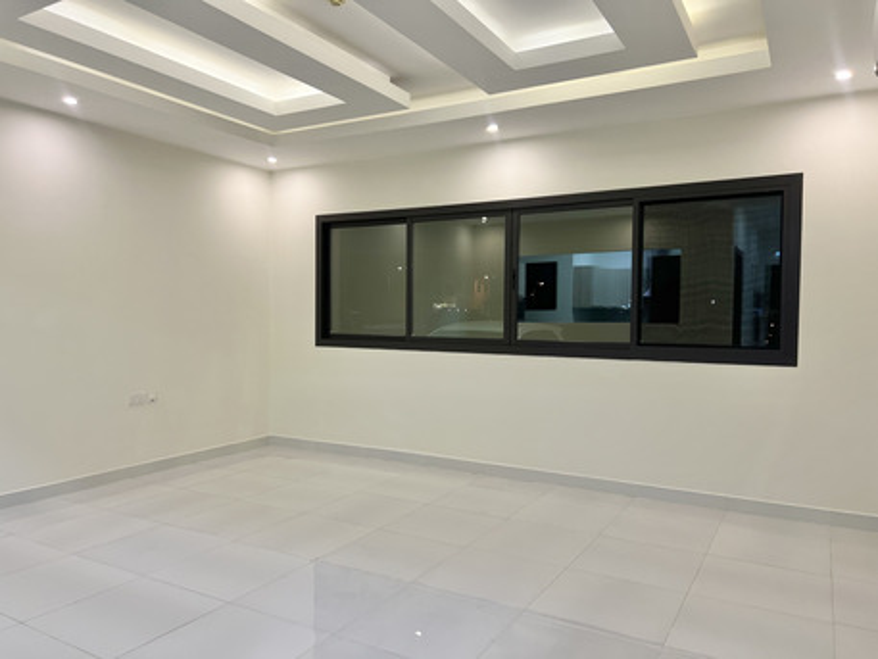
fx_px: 660
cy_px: 330
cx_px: 439
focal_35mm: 26
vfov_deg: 53.1
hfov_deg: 67.3
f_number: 1.5
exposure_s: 1/100
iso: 125
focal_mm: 5.7
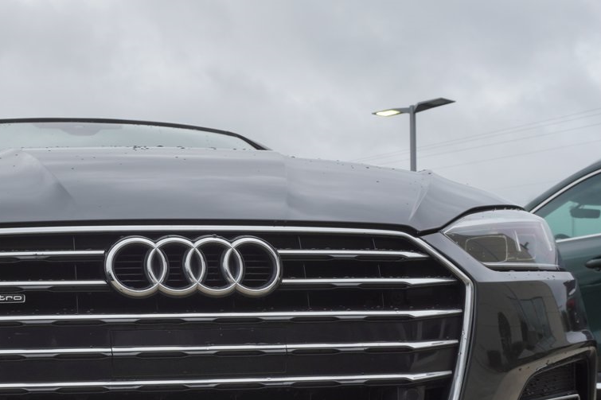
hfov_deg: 31.7
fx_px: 1035
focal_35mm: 62
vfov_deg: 21.8
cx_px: 135
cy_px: 267
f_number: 13
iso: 160
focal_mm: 26
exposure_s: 1/80
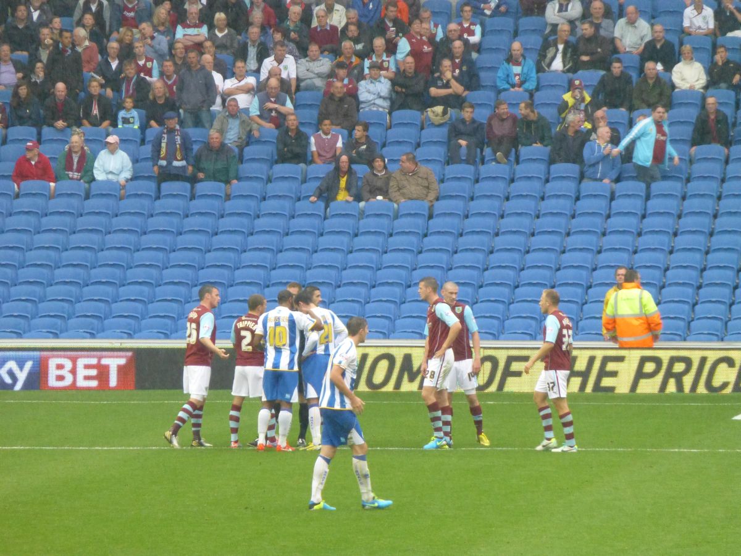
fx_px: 10275
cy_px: 278
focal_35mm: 480
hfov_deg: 4.1
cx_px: 370
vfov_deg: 3.1
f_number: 6.4
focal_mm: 86
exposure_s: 1/200
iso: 800
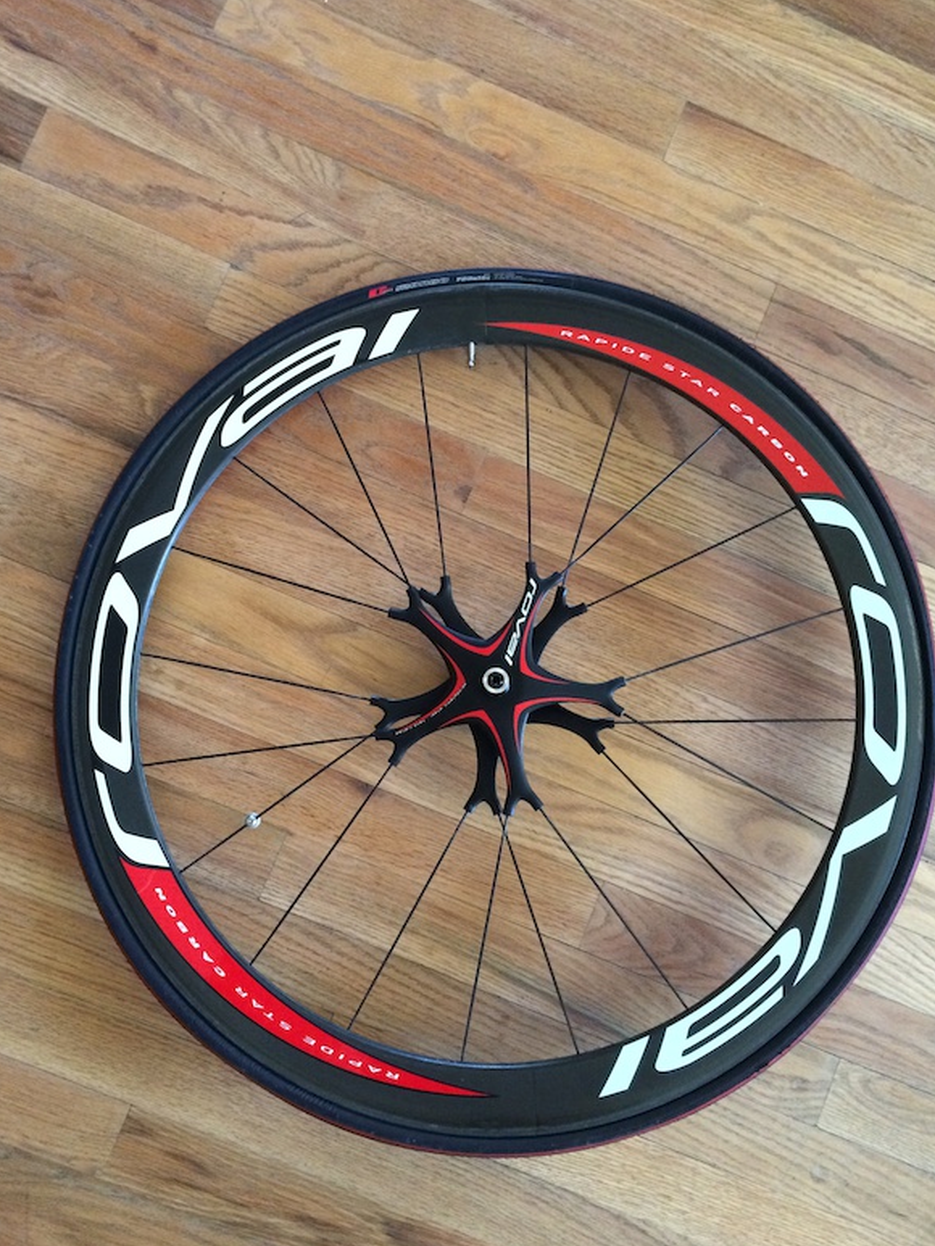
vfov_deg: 60.0
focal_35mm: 30
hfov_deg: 46.8
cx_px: 453
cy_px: 617
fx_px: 1080
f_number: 2.2
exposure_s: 1/24
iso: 320
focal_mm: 4.15
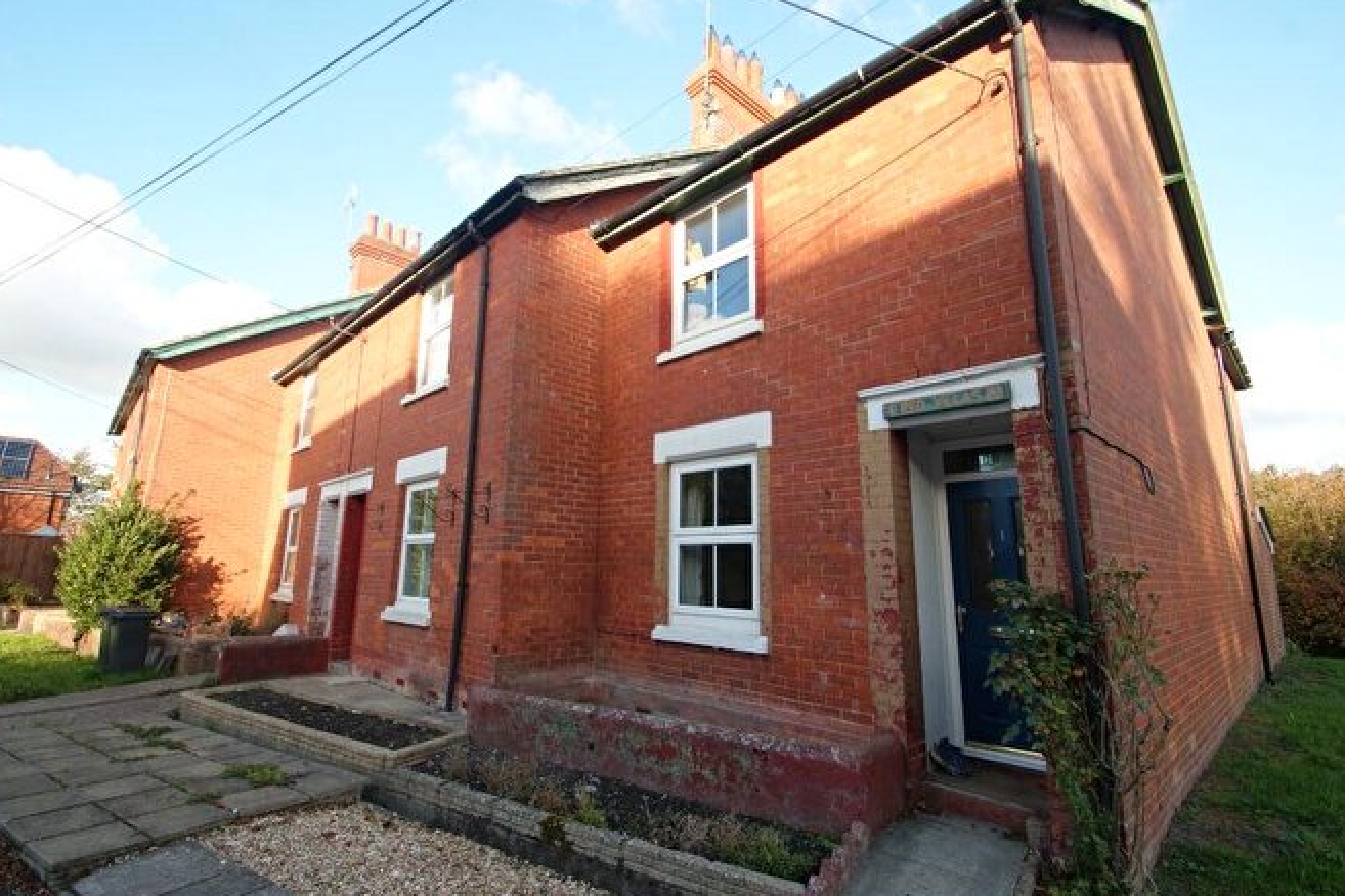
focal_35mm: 16
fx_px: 598
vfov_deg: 73.7
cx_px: 659
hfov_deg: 96.7
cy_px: 453
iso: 100
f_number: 6.3
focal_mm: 10
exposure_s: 1/60
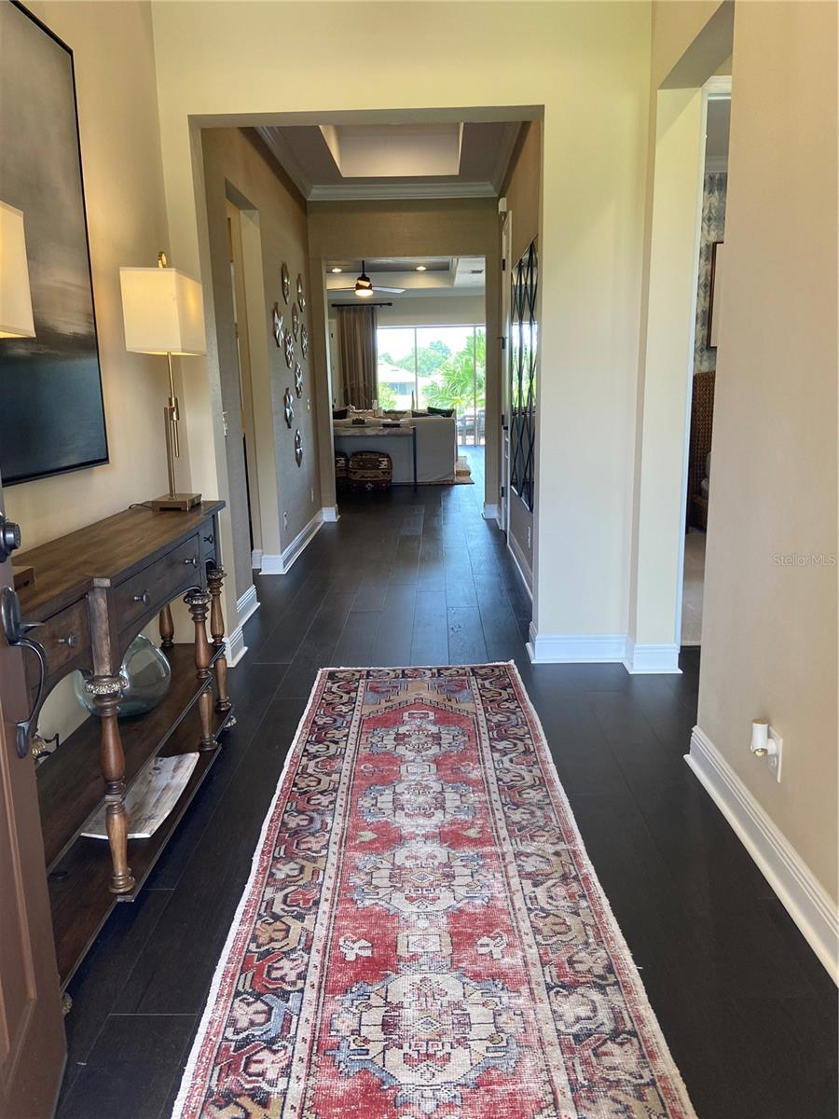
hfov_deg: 53.1
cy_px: 560
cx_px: 420
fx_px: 840
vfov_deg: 67.3
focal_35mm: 26
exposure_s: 1/120
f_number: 1.8
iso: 125
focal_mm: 4.25
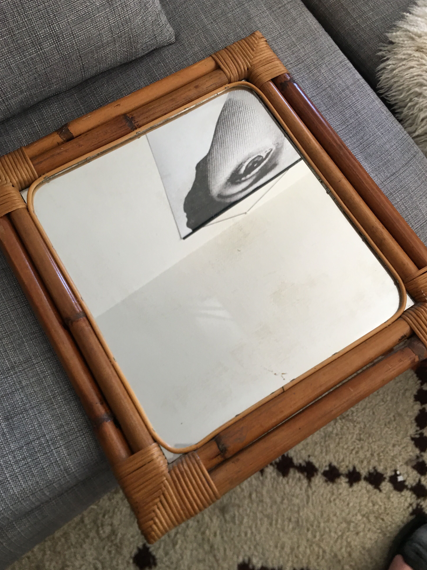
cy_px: 283
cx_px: 213
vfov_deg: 60.0
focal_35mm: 30
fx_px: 493
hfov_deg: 46.8
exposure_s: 1/33
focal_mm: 4.15
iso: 50
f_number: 2.2
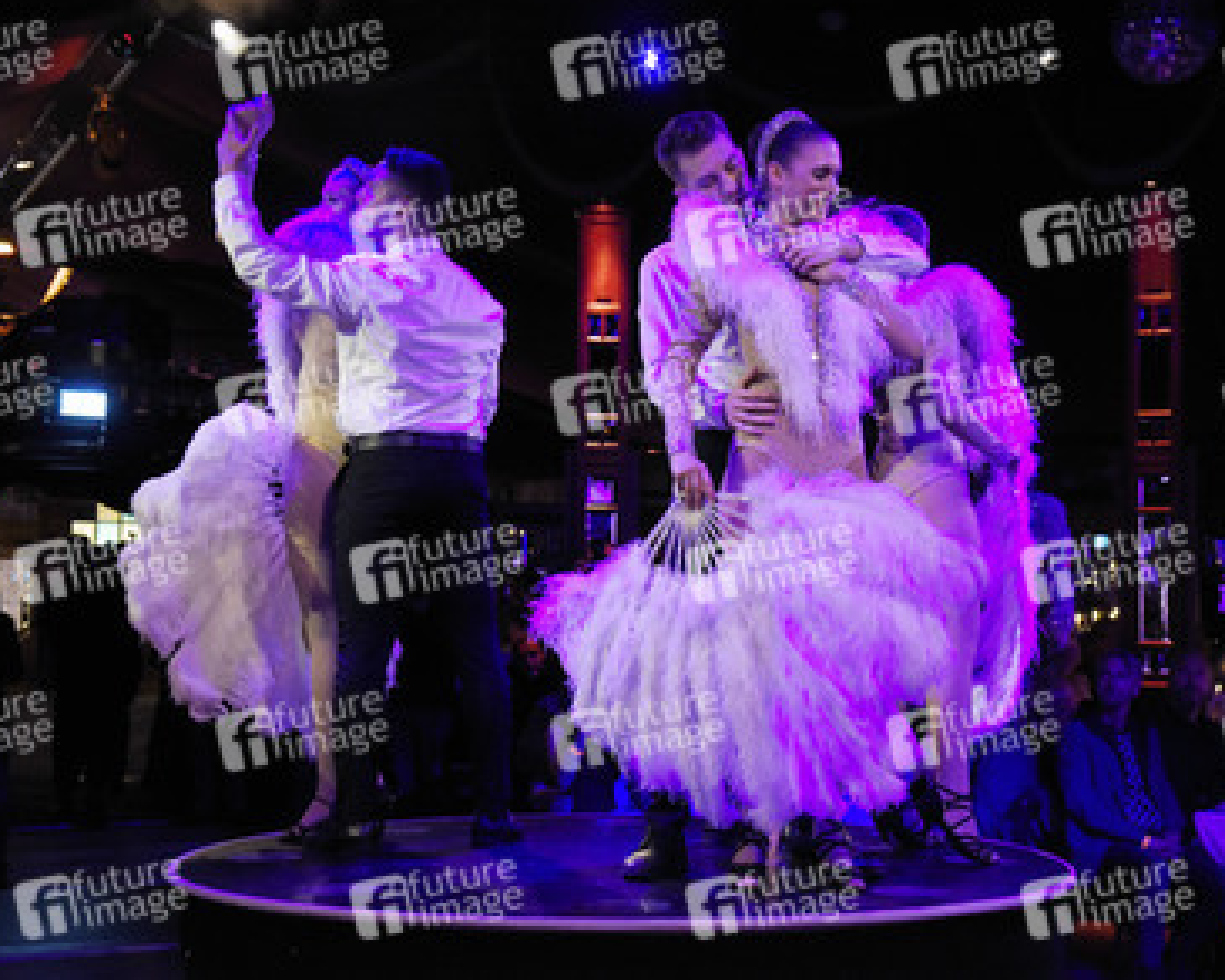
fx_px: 2103
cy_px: 480
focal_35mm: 58
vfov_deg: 26.2
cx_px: 683
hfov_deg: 32.4
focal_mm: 50
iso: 3200
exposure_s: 1/60
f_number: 6.3
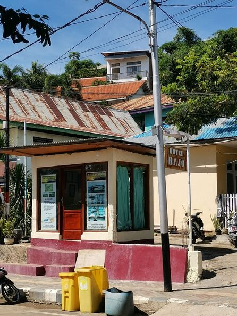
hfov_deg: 26.1
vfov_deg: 34.3
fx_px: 511
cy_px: 158
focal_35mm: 56
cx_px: 118
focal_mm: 4.75
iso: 50
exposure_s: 1/2294
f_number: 1.8
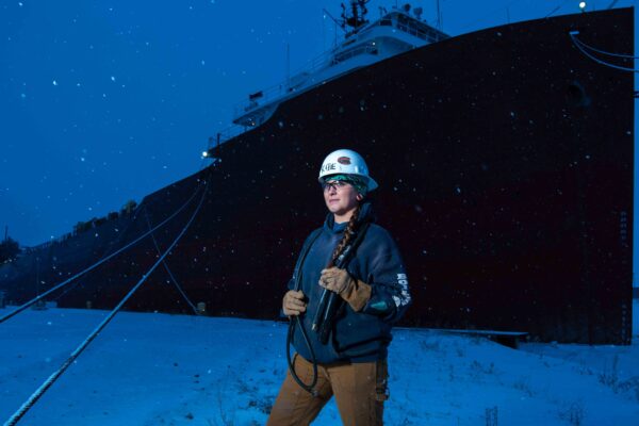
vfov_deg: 43.6
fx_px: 532
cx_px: 320
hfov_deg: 61.9
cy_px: 213
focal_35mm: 30
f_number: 5.6
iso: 200
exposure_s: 1/250
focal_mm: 20
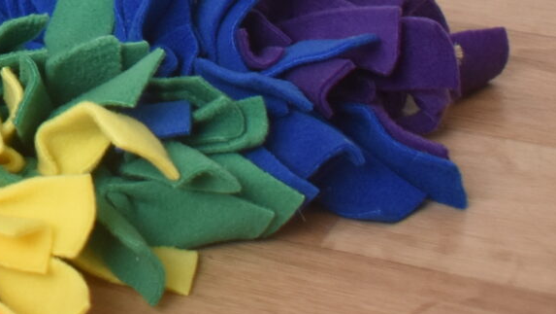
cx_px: -478
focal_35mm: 147
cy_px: -321
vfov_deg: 7.9
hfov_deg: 13.0
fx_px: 2173
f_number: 3.8
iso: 400
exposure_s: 1/125
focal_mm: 21
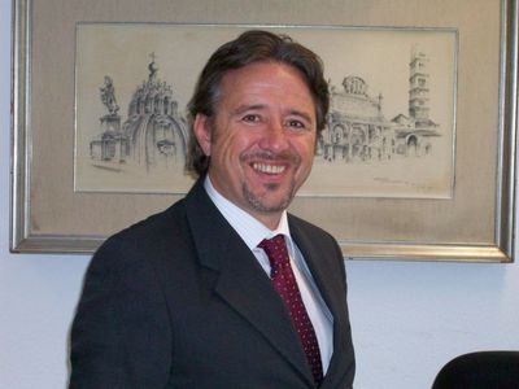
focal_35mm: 102
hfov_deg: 19.3
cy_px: 194
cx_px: 260
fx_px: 1529
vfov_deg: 14.5
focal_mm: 17.1
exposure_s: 1/90.1
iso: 320
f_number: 5.1
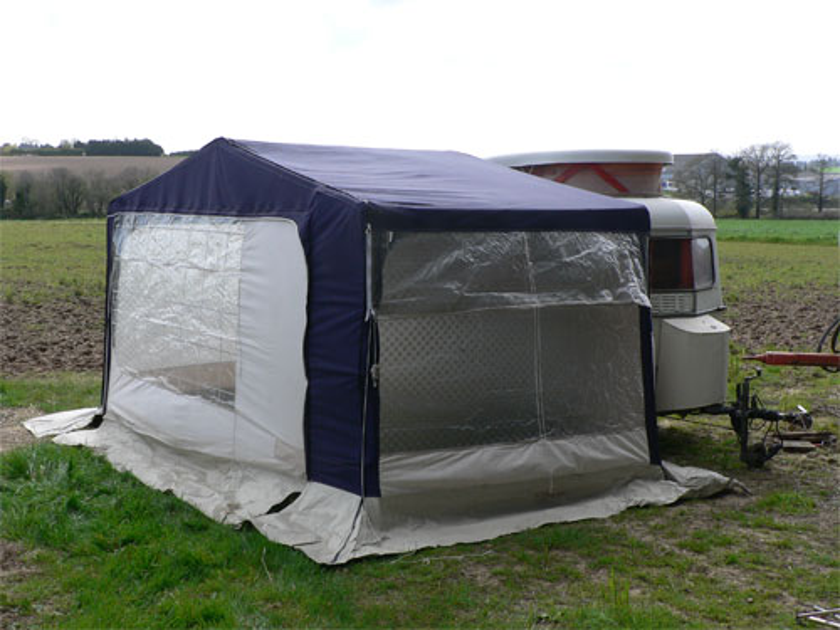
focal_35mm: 46
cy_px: 315
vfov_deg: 31.5
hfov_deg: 41.2
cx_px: 420
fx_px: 1116
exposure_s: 1/320
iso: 80
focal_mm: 7.7
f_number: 4
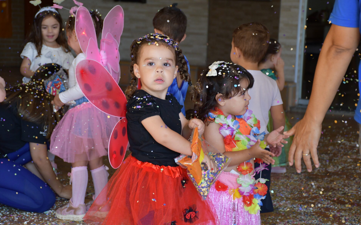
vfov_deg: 12.8
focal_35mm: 102
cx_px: 182
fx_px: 1004
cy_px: 111
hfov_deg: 20.4
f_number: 5
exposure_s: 1/250
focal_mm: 66
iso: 1400
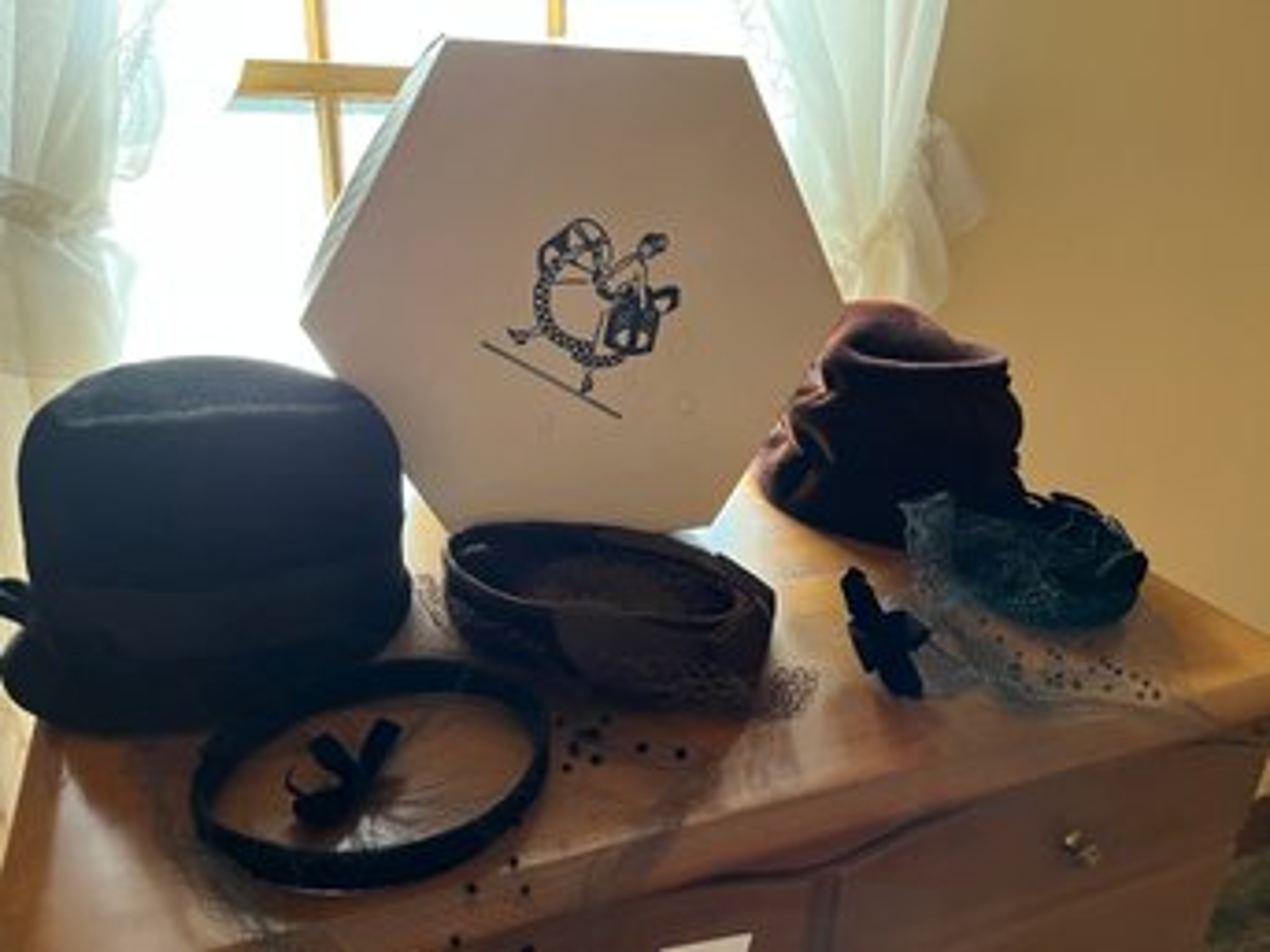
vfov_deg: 53.0
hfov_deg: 67.3
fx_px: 954
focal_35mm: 26
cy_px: 476
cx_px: 635
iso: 500
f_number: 1.6
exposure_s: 1/40
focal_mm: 5.1
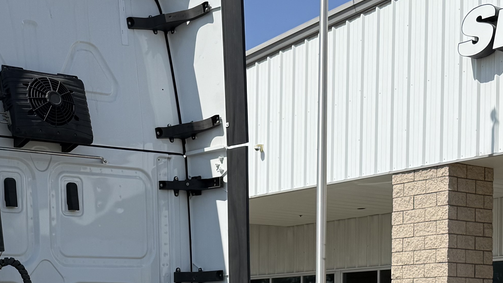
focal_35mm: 76
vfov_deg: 15.3
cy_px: 342
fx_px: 1014
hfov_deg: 27.6
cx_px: 148
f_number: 1.78
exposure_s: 1/5319
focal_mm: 6.76
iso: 80
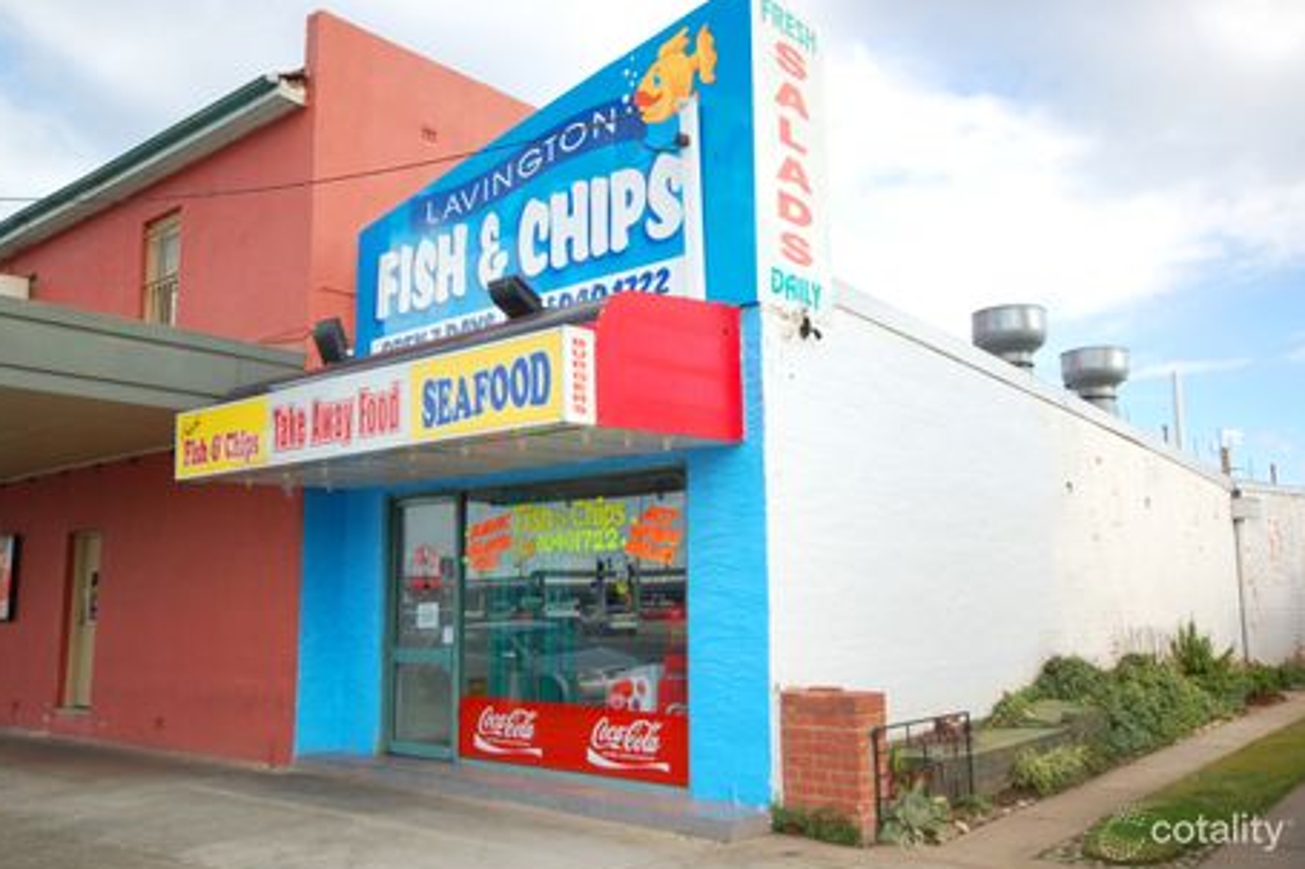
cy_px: 440
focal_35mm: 31
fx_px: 1123
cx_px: 657
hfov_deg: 60.3
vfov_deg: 42.3
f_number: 7.1
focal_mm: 20
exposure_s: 1/200
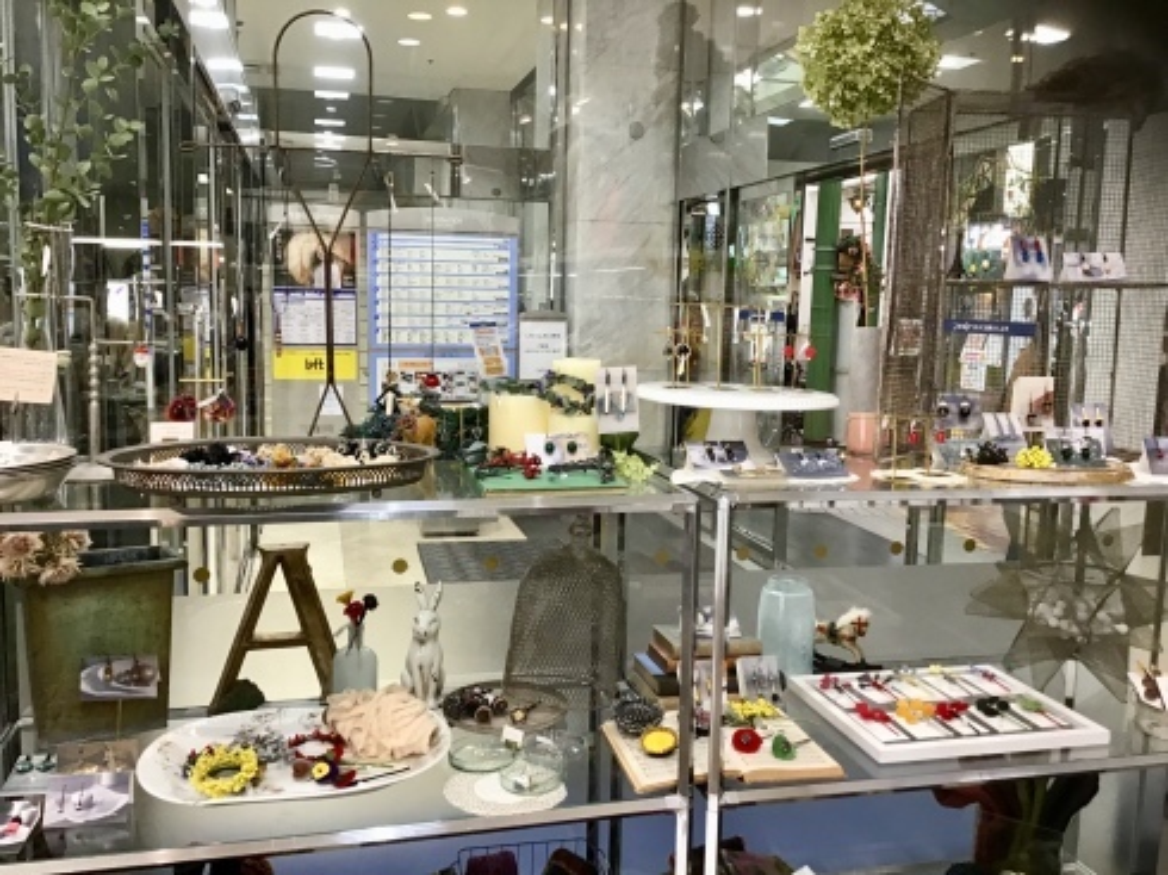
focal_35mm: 31
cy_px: 438
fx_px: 1045
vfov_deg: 45.4
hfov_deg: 58.4
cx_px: 584
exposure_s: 1/30
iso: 40
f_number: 2.4
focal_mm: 3.3
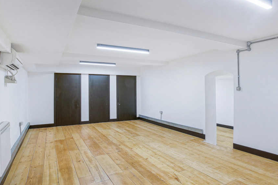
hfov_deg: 75.1
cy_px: 72
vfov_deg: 55.2
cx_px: 179
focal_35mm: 23
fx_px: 175
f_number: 10
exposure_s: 1/8
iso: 400
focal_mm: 11
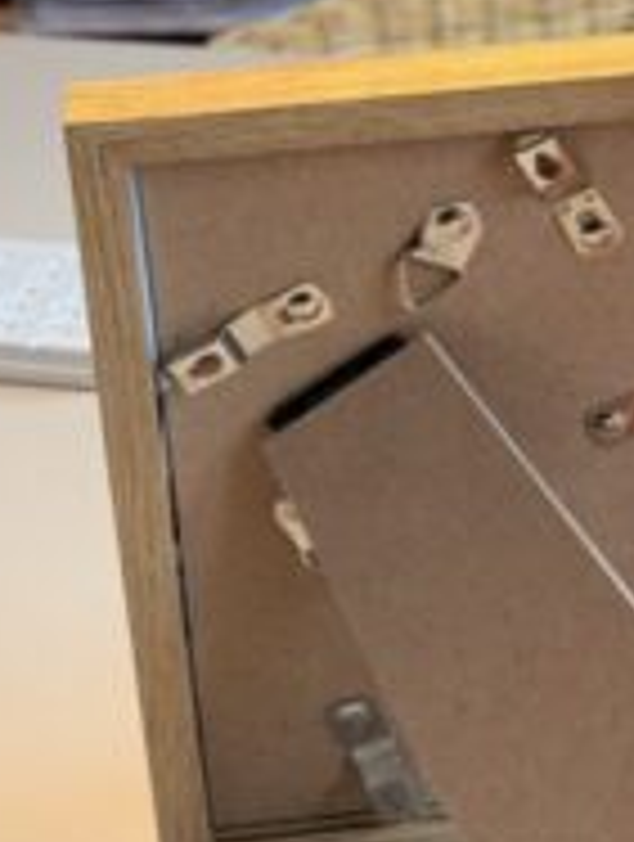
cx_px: 935
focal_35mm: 142
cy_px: -360
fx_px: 3456
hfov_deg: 10.2
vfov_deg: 13.2
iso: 80
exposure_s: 1/60
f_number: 1.6
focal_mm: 5.96
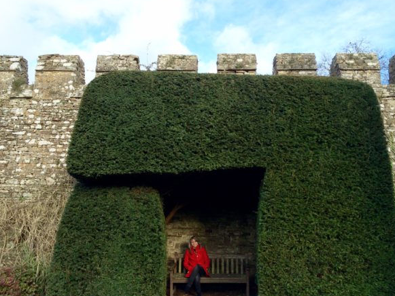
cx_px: 210
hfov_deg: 56.8
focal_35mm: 32
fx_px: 365
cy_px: 148
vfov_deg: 44.2
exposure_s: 1/483
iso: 32
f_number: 2.2
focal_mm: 4.12
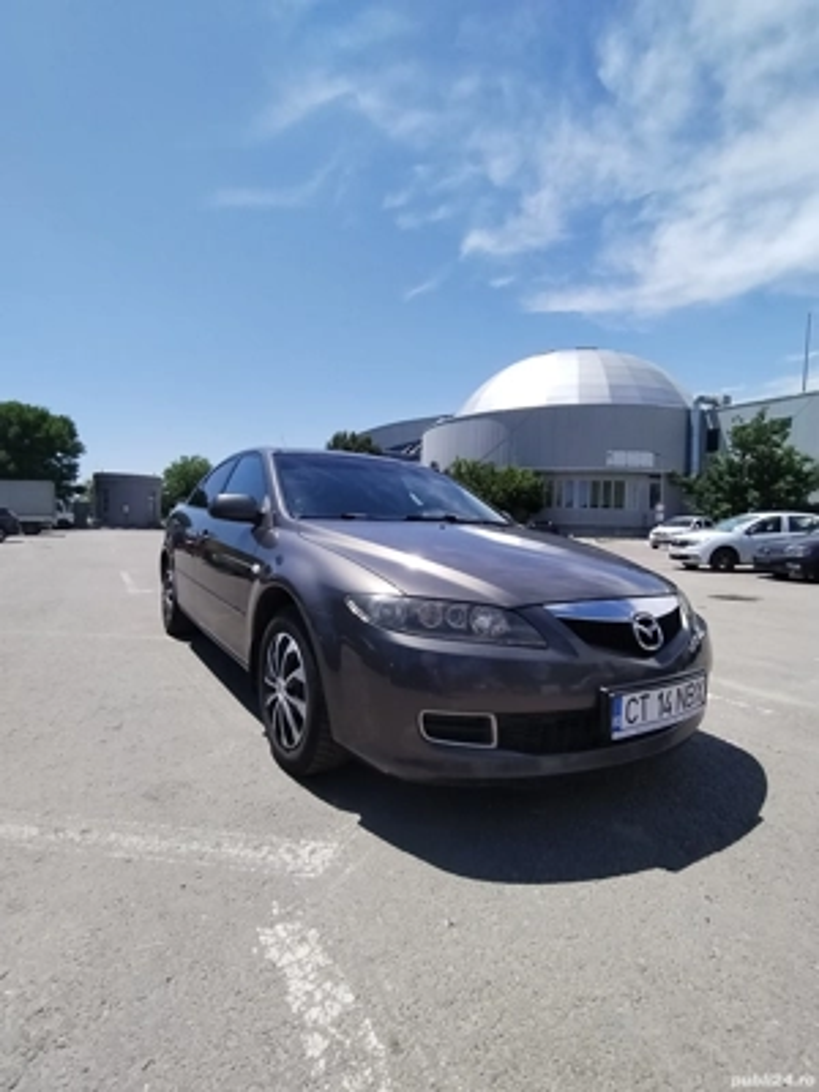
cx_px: 410
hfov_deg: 74.7
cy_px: 546
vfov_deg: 91.0
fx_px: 536
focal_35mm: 17
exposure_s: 1/3826
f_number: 2.2
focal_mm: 1.42
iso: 100
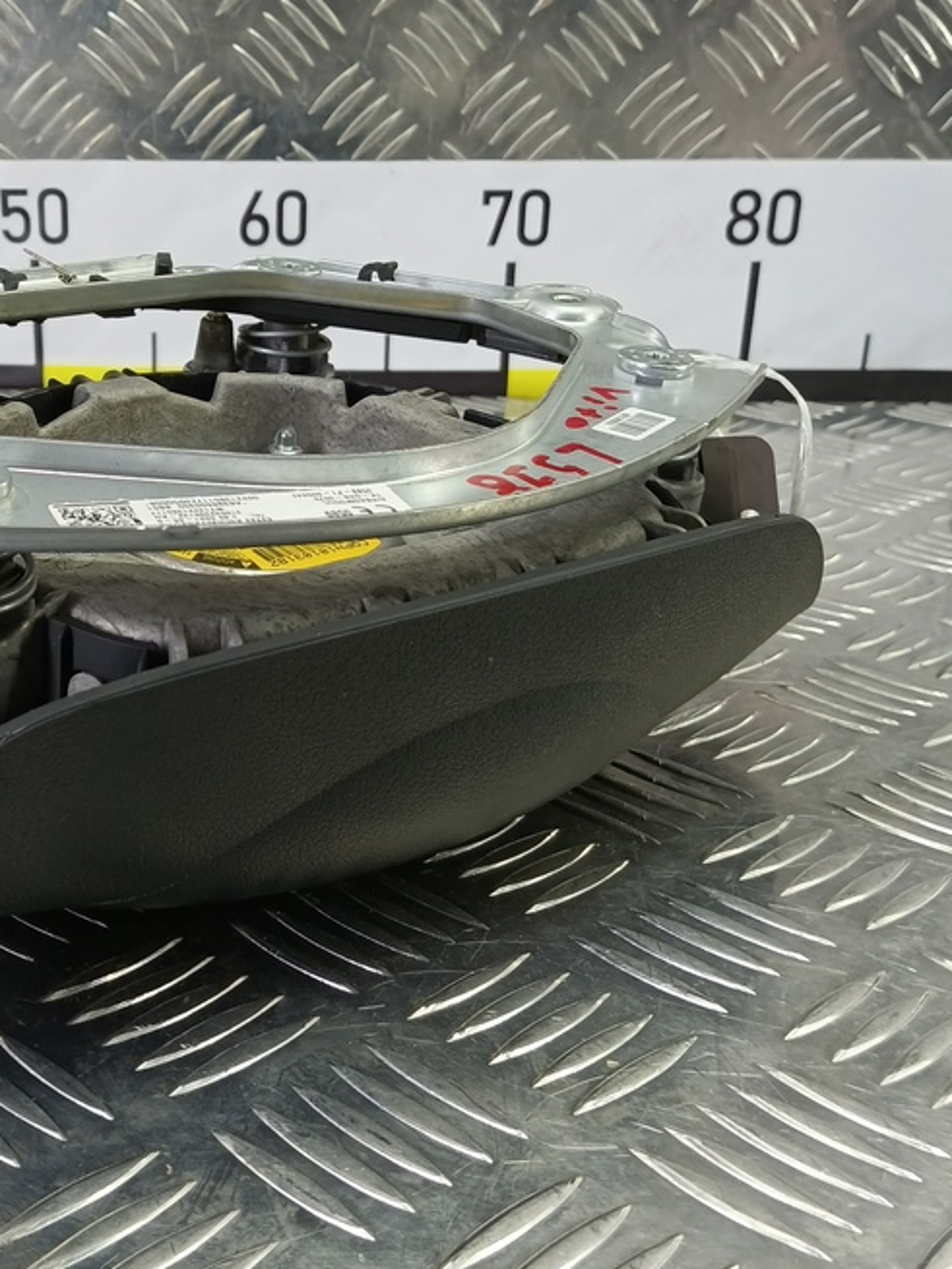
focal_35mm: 36
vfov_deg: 51.3
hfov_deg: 38.6
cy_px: 607
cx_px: 233
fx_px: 1319
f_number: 1.6
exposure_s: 1/50
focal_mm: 4.11
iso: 170
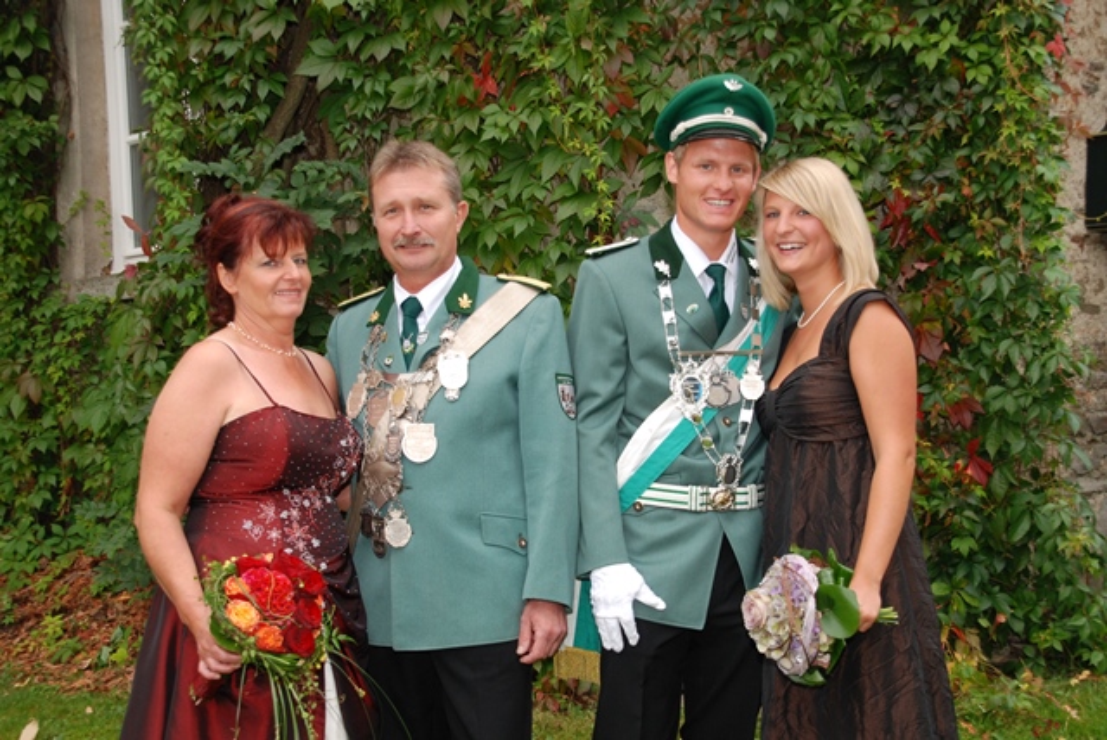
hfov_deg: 38.8
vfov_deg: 26.5
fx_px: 1570
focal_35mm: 51
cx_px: 554
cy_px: 370
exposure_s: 1/160
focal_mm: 34
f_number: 6.3
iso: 320
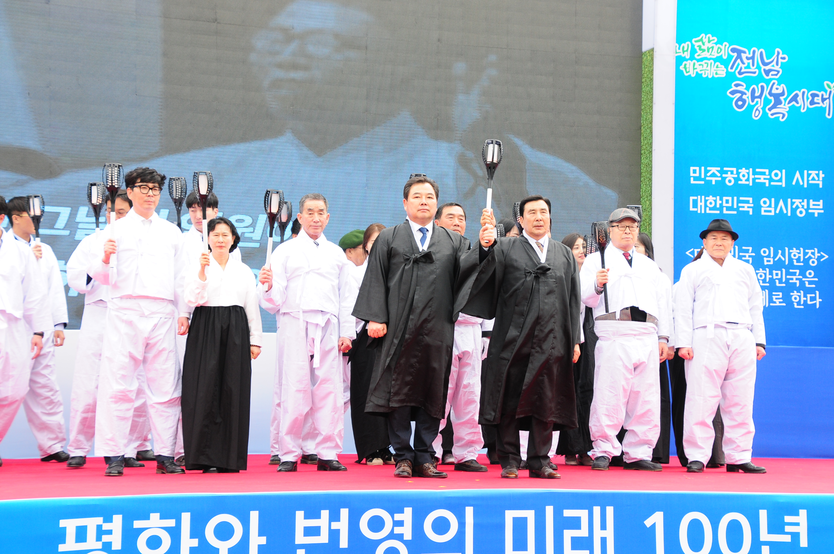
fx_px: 1666
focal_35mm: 72
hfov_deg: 28.1
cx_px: 417
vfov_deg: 18.9
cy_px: 277
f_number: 7.1
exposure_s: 1/320
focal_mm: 48
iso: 400
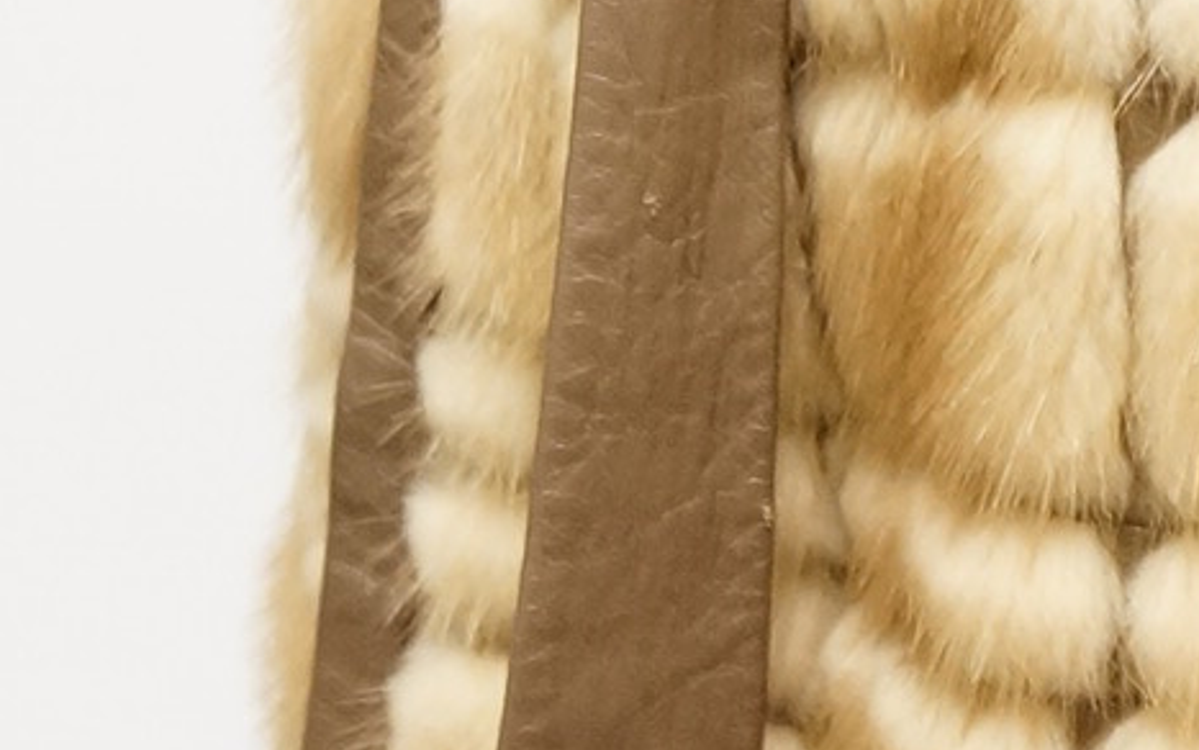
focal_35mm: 176
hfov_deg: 11.5
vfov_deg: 7.3
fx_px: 5752
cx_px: 1630
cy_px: -432
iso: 1000
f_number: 4
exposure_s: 1/60
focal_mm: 22
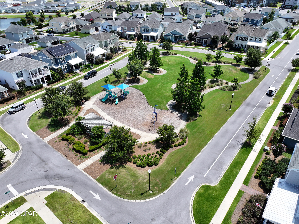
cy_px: 112
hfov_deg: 71.6
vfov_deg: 56.8
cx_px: 150
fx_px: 207
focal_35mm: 24
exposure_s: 1/1600
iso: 100
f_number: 2.8
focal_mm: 12.29
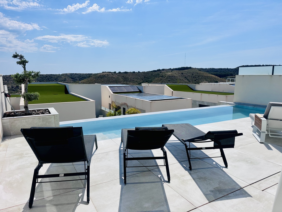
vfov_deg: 56.8
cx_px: 141
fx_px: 196
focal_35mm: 24
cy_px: 106
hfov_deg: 71.6
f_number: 1.78
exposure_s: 1/12048
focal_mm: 6.86
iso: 80
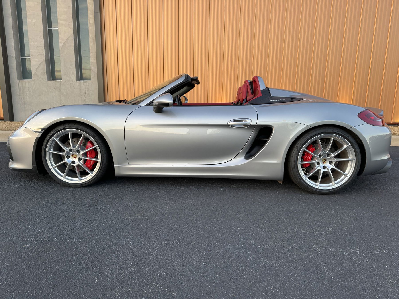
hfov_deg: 71.6
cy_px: 150
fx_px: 277
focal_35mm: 24
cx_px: 200
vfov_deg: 56.8
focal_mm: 6.86
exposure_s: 1/121
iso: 64
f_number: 1.78
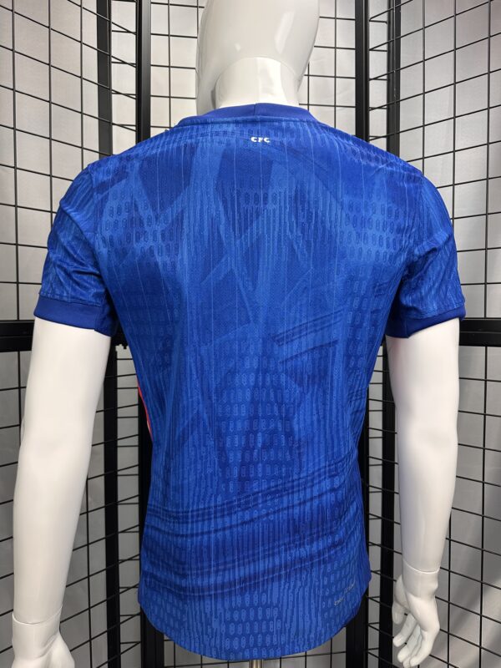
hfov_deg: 56.8
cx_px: 250
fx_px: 463
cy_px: 334
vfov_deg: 71.6
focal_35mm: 24
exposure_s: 1/120
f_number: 1.78
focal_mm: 6.86
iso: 160
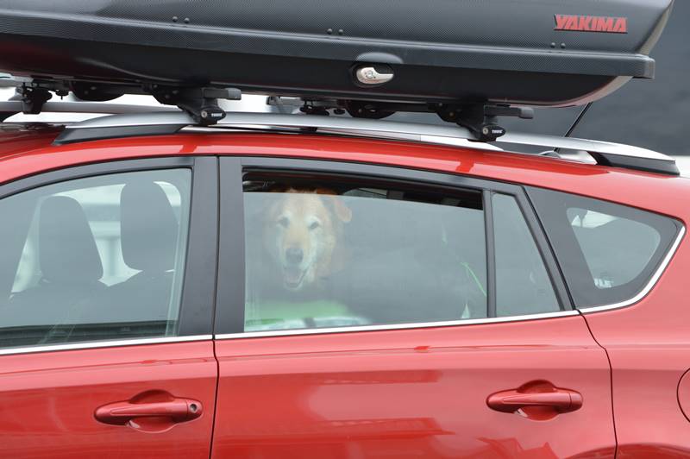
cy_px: 230
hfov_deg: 10.6
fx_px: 3734
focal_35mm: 195
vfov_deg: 7.0
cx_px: 345
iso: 400
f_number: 9
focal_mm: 130
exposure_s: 1/125
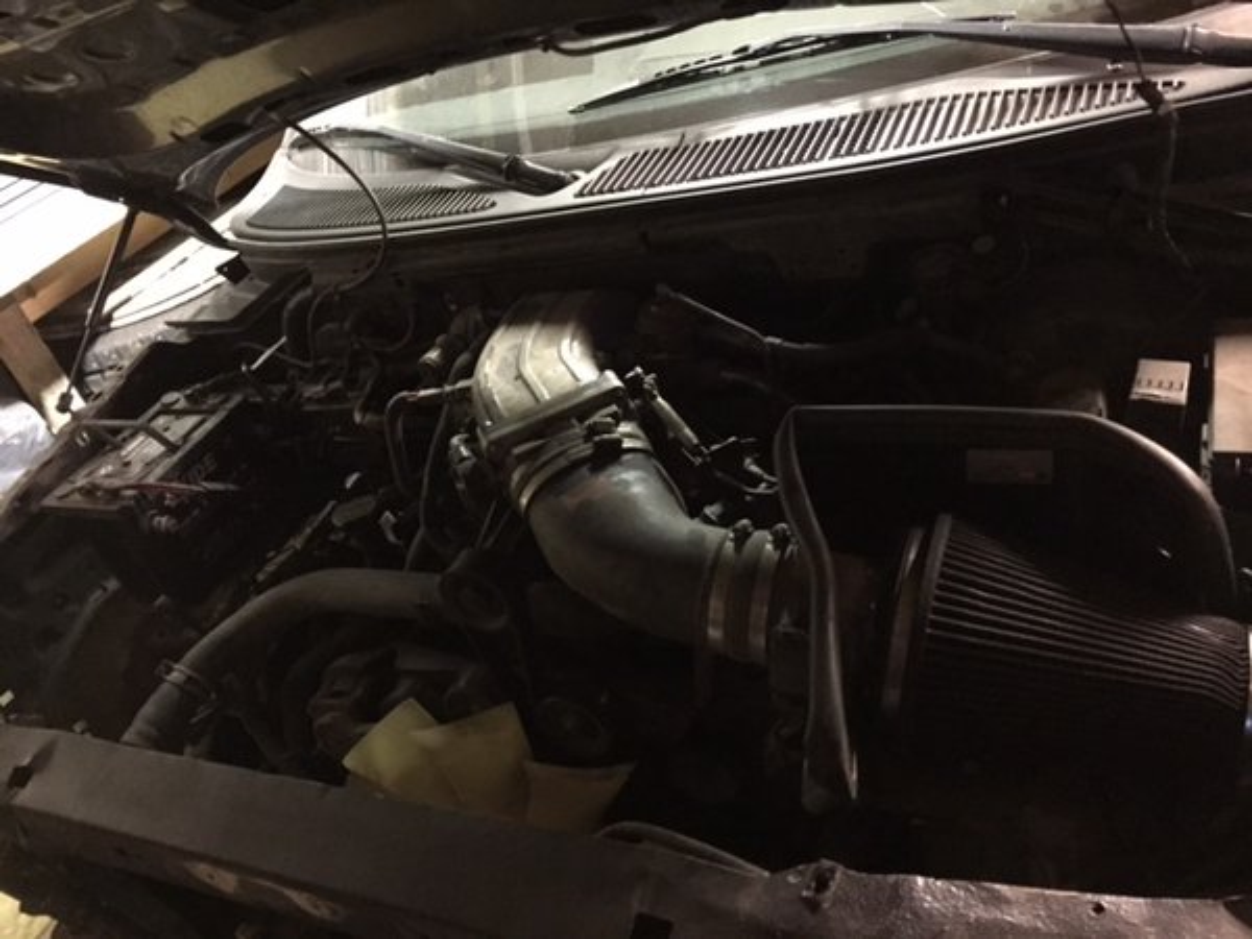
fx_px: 1049
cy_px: 470
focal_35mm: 29
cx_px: 626
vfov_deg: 48.2
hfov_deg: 61.7
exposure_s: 1/15
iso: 1250
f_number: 2.2
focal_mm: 4.15
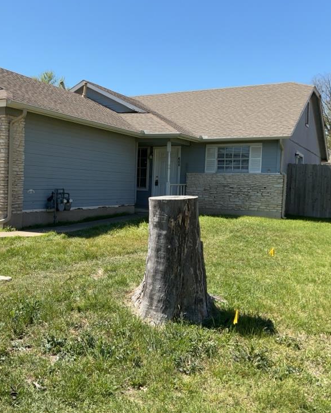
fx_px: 453
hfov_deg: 39.6
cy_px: 202
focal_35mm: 37
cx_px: 107
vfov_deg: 49.1
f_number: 1.8
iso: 25
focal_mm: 3
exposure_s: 1/1311
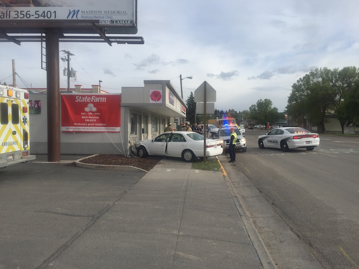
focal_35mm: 29
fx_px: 301
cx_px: 180
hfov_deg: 61.7
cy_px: 134
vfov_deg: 48.2
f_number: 2.2
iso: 32
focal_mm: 4.15
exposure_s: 1/2326
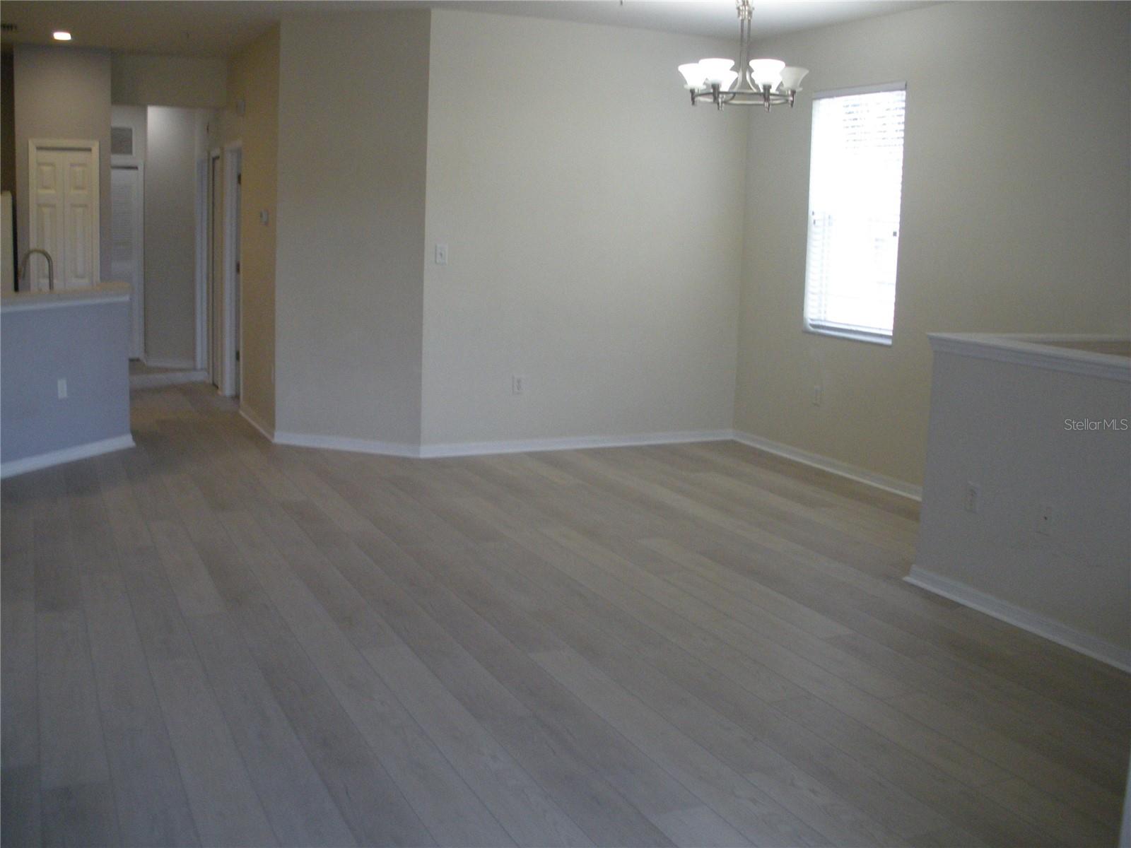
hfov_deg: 51.4
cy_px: 424
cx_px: 566
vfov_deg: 39.7
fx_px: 1176
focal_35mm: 36
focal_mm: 6.3
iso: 288
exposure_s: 1/54.8
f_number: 3.5
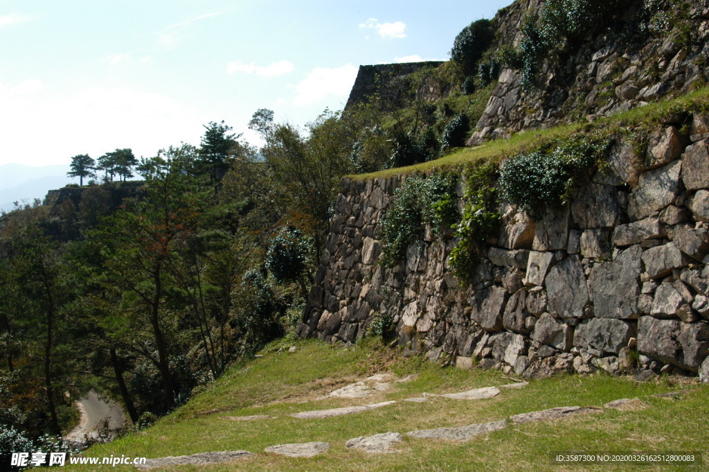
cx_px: 354
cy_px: 236
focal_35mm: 36
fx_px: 708
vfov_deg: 36.8
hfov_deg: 53.2
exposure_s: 1/350
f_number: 10
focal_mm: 24
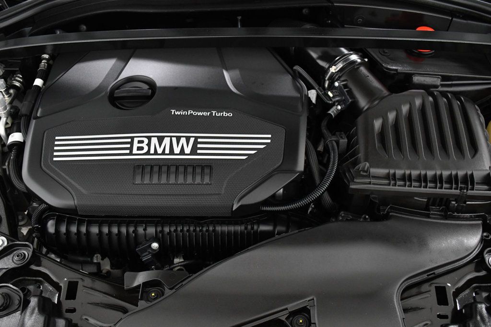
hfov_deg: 53.1
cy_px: 164
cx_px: 246
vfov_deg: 36.8
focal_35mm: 36
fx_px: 491
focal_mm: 24
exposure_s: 1/125
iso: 2500
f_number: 5.6
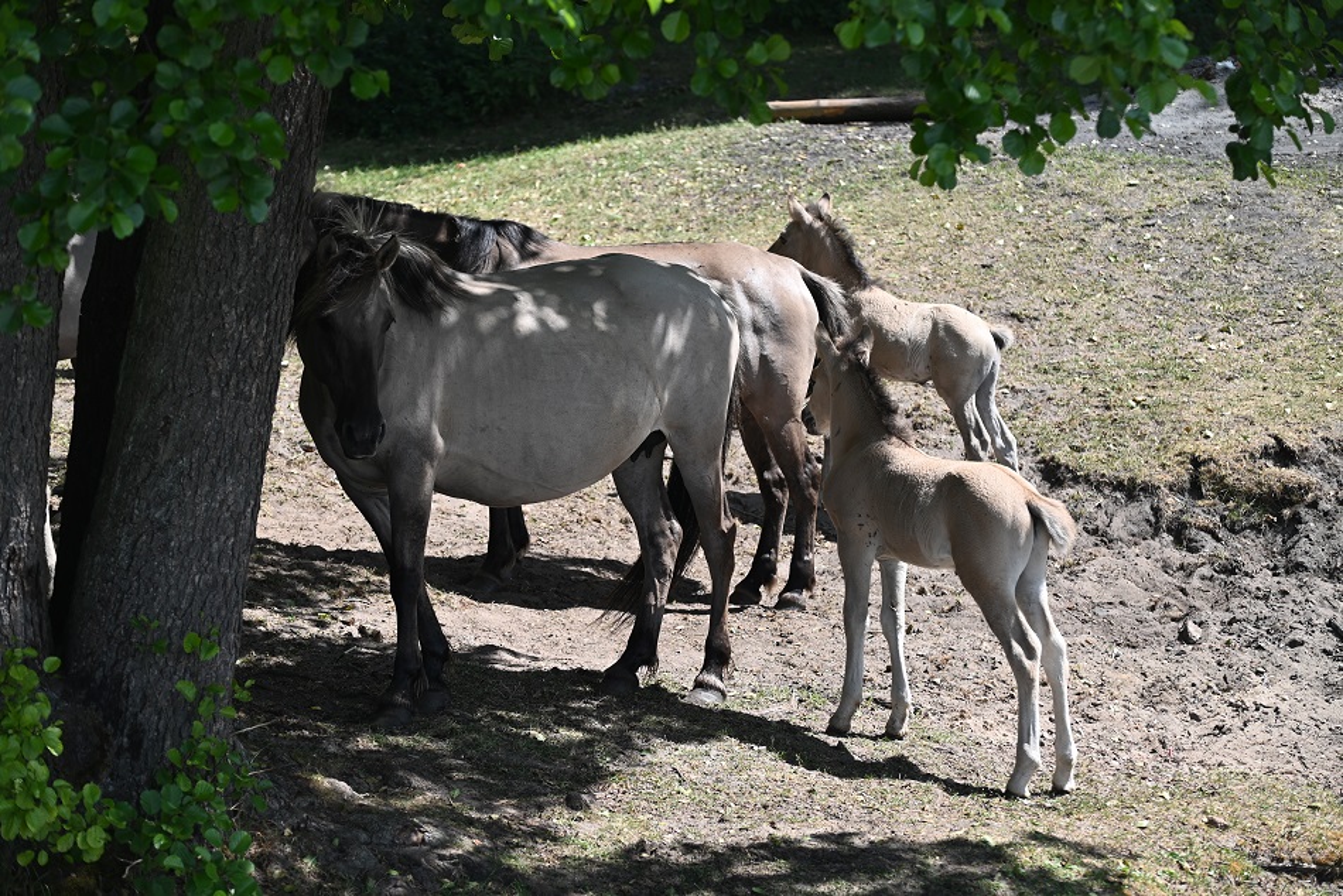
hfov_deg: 18.6
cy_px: 448
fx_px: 4105
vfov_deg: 12.5
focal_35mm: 110
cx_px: 672
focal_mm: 110
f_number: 5.6
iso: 180
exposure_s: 1/500
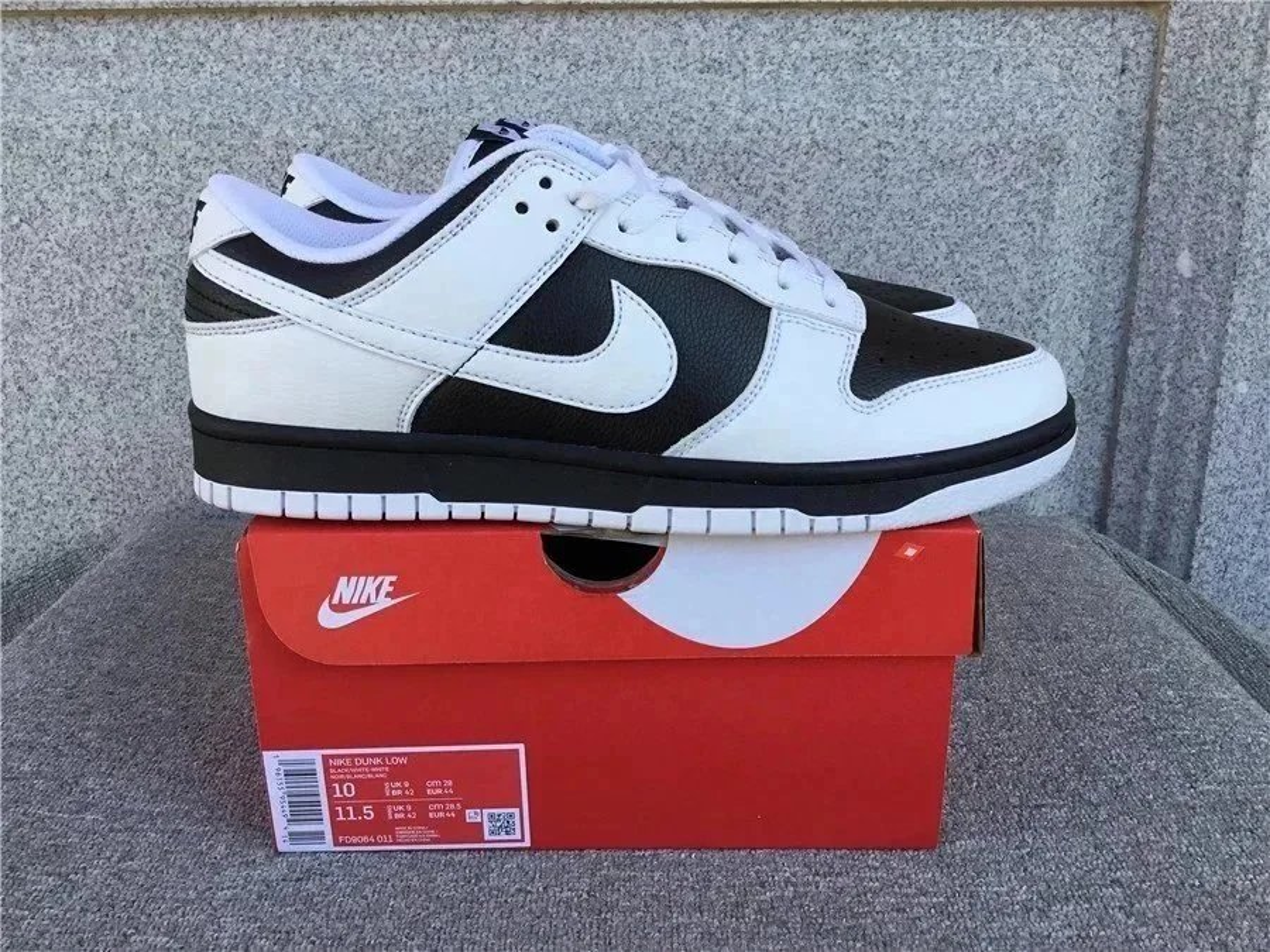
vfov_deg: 45.4
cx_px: 635
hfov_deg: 58.4
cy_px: 476
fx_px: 1137
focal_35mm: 31
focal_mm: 3.3
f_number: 2.4
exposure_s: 1/244
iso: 25
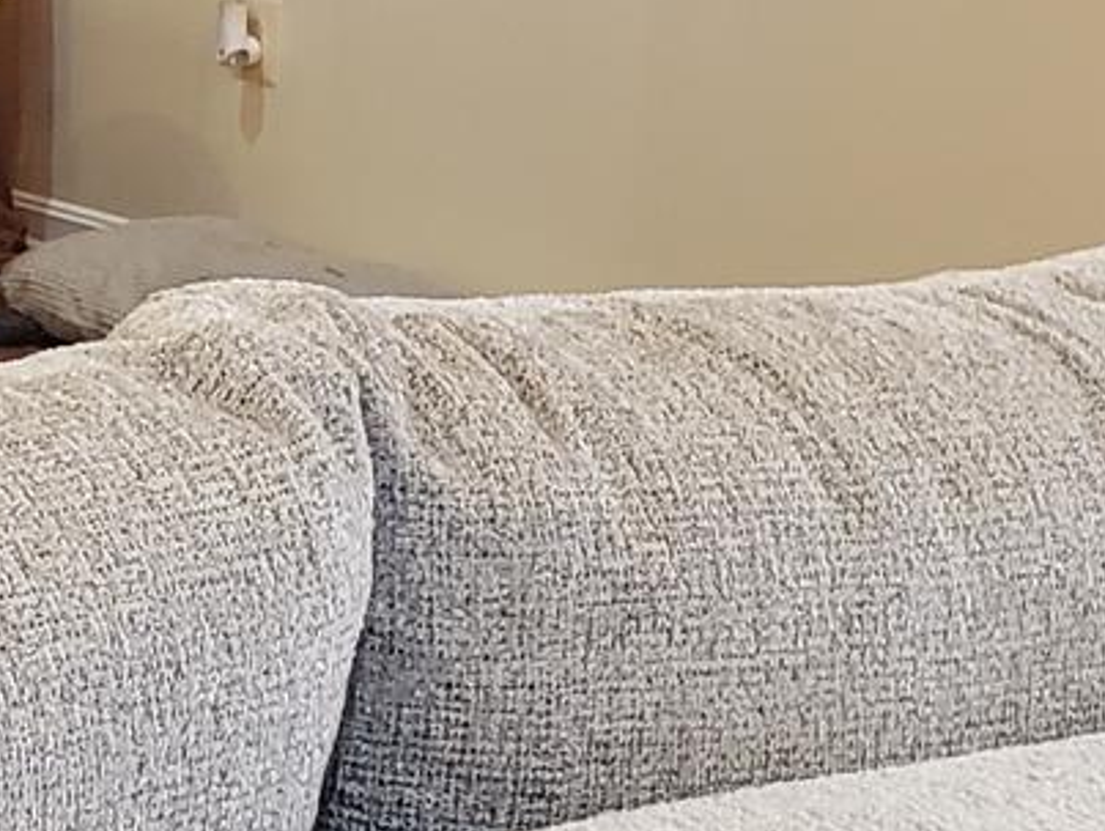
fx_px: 4217
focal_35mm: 132
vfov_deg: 11.1
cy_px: -154
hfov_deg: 13.5
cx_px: -858
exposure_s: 1/24
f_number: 2.4
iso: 250
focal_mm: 4.3
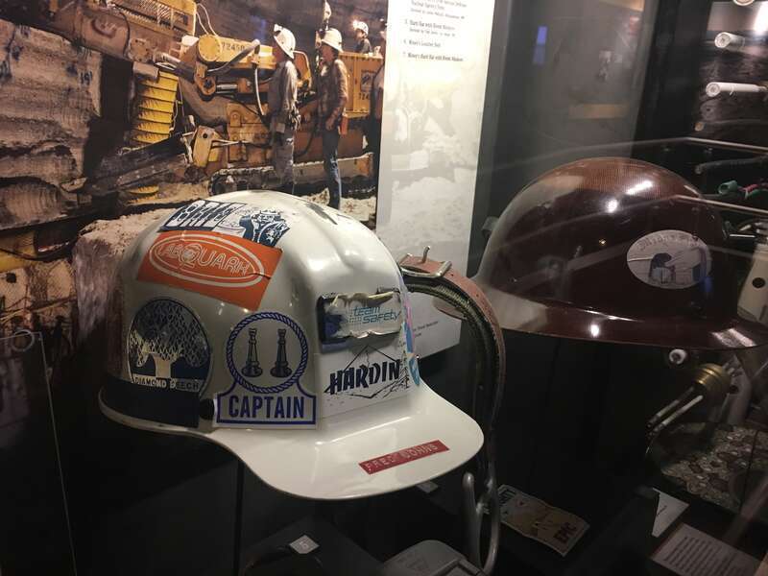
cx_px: 384
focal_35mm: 29
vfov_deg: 48.2
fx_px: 643
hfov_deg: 61.7
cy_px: 288
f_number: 2.2
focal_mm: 4.15
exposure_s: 1/30
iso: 125
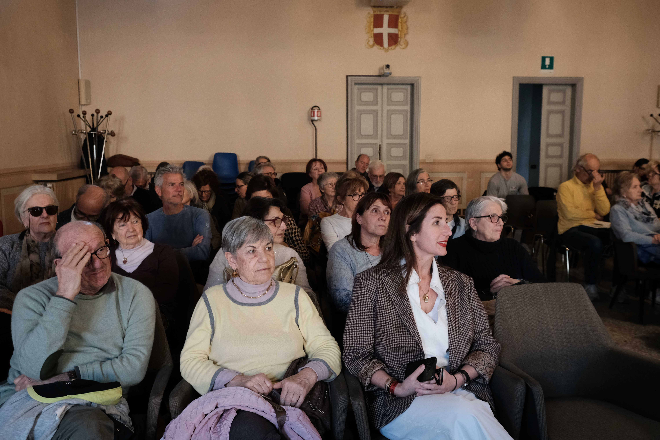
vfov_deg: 41.1
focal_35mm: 32
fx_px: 587
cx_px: 330
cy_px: 220
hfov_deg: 58.7
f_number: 5
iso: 1600
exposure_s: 1/34
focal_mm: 21.4
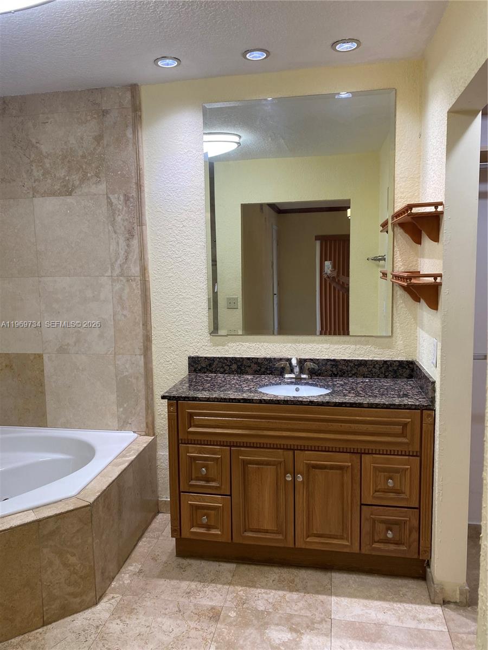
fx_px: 489
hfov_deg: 53.1
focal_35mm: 26
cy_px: 325
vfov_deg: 67.3
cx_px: 244
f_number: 1.8
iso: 80
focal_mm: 4.25
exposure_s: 1/60
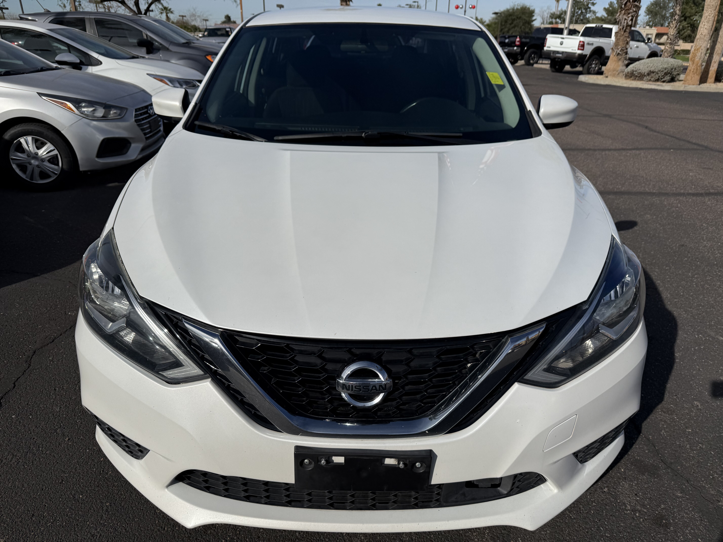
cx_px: 362
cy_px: 271
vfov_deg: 56.8
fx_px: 501
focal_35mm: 24
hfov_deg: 71.6
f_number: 1.78
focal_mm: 6.76
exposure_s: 1/11905
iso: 80
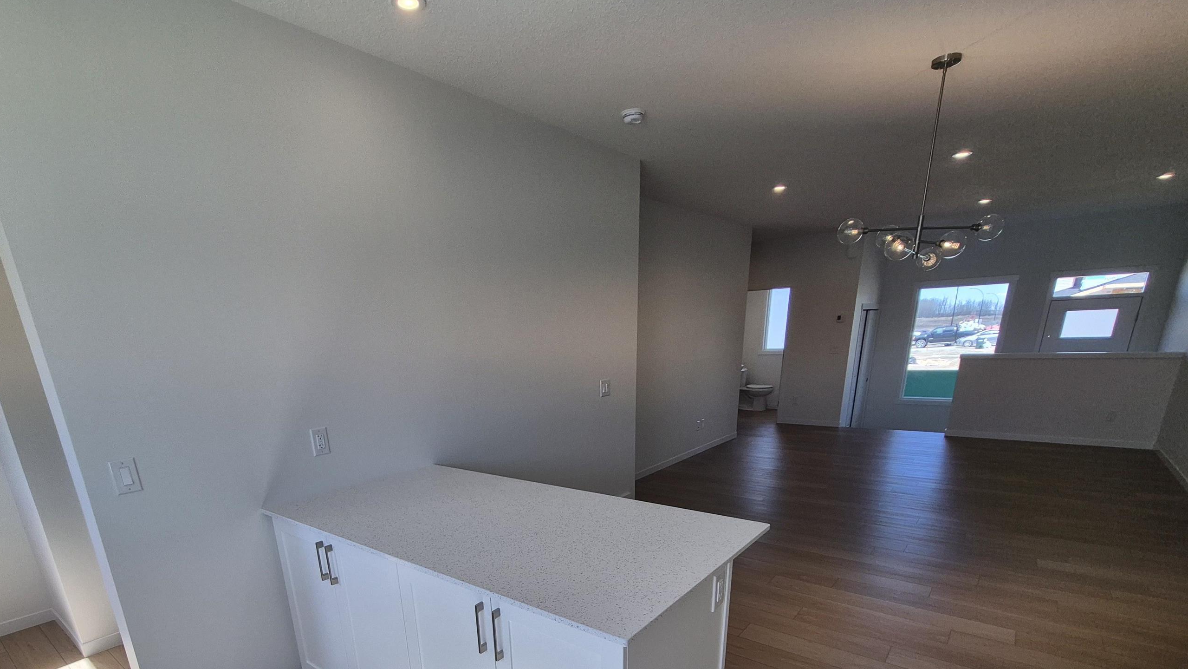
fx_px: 536
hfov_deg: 95.7
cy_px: 531
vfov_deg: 59.2
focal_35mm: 17
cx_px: 544
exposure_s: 1/483
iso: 50
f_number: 2.2
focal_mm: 1.74
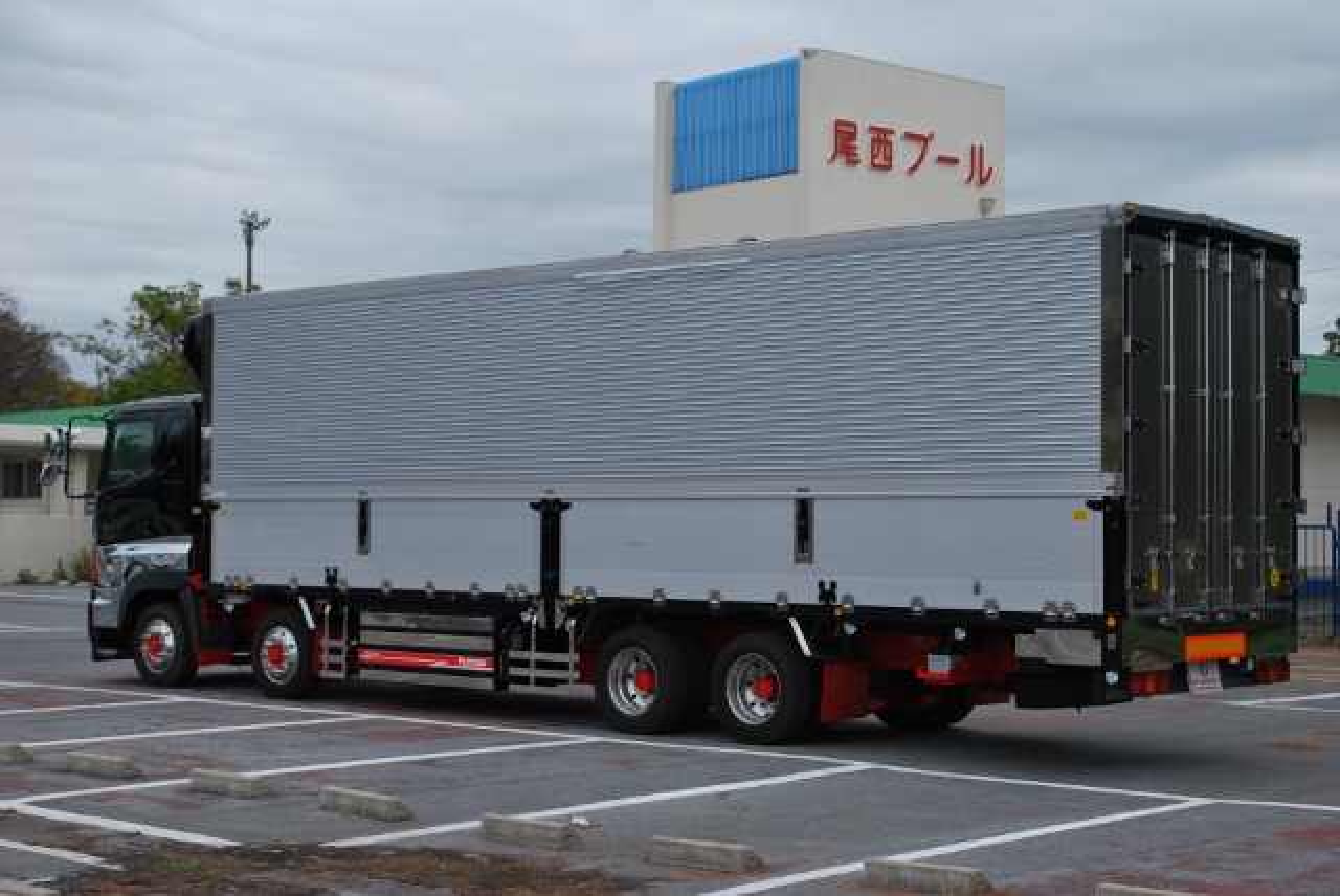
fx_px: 2235
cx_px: 670
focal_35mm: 60
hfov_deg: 33.4
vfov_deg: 22.7
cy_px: 448
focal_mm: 40
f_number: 7.1
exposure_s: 1/200
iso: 100
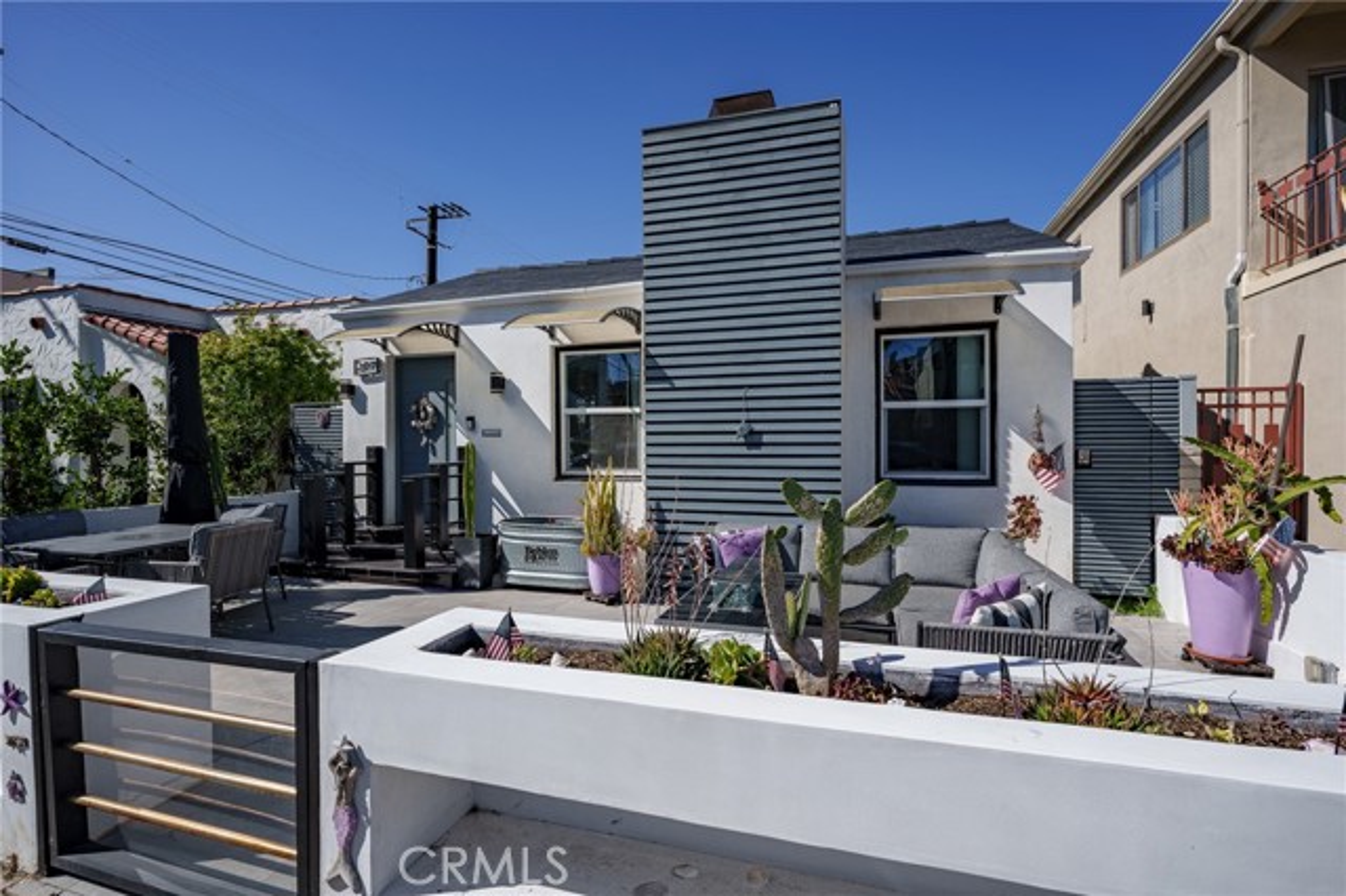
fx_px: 598
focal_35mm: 16
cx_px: 673
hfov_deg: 96.8
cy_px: 448
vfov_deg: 73.7
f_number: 11
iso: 100
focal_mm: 16
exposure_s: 1/1000
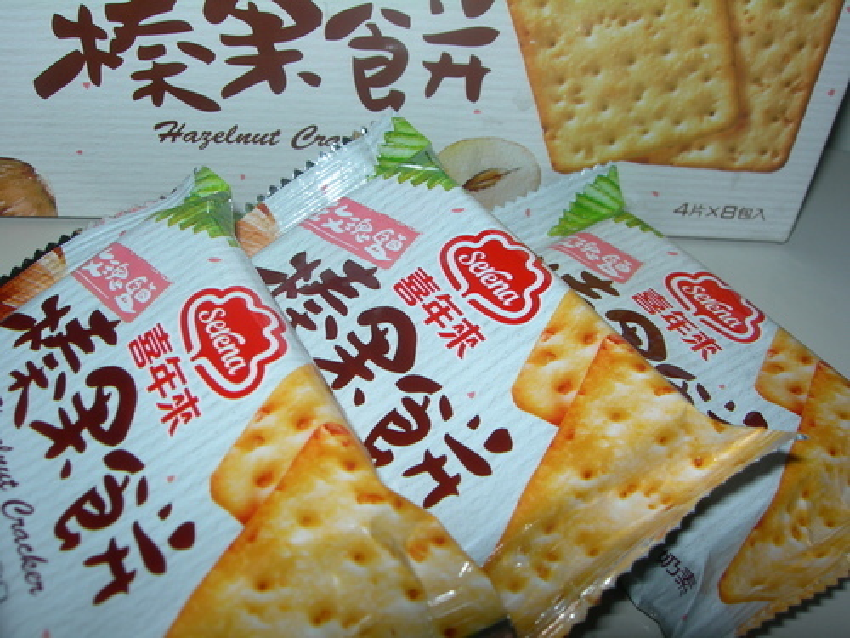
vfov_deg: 37.7
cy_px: 319
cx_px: 425
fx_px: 933
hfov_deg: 49.0
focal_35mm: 38
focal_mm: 7.8
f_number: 4.8
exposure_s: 1/60.1
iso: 50
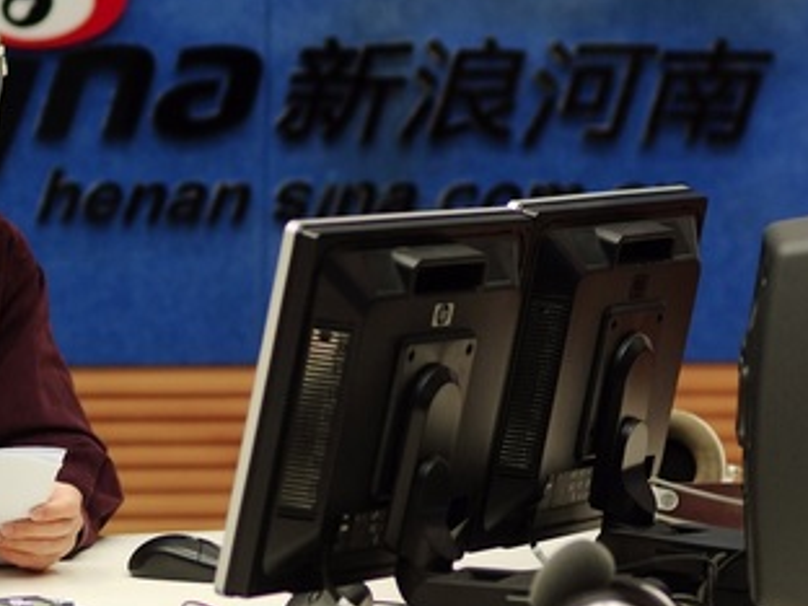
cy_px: 262
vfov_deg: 6.8
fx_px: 5065
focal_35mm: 217
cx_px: 166
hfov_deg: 9.1
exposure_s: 1/100
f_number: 2.5
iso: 640
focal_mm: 85
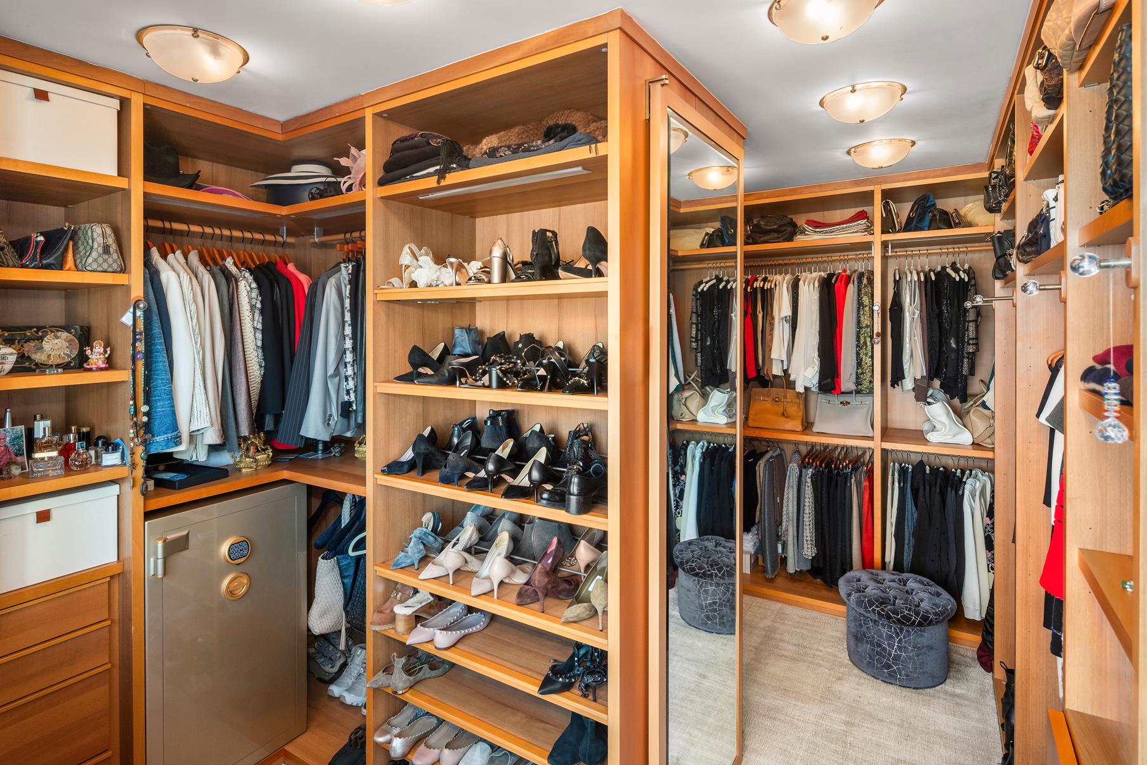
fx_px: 574
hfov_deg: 90.0
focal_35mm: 18
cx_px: 557
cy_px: 399
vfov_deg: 67.4
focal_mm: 17
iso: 1250
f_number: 11
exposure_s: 1/6
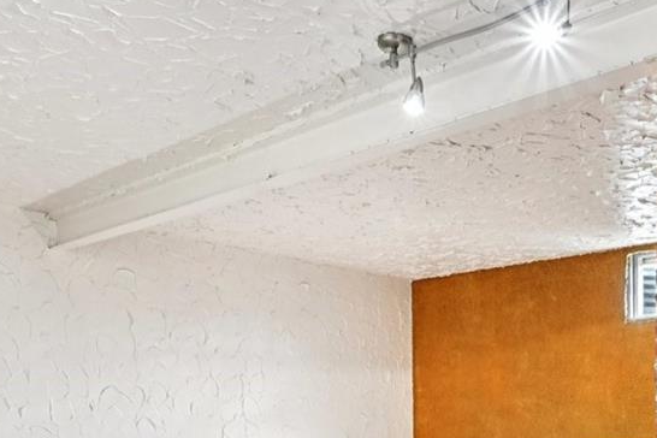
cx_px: 445
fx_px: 748
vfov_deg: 31.1
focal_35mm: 41
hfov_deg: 46.6
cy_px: 396
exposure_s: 1/2.5
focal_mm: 14
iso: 400
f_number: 11
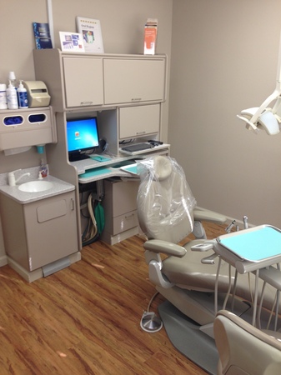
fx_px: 358
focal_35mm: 33
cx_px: 140
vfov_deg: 55.4
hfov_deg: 42.9
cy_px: 188
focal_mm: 4.12
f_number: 2.4
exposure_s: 1/20
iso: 64
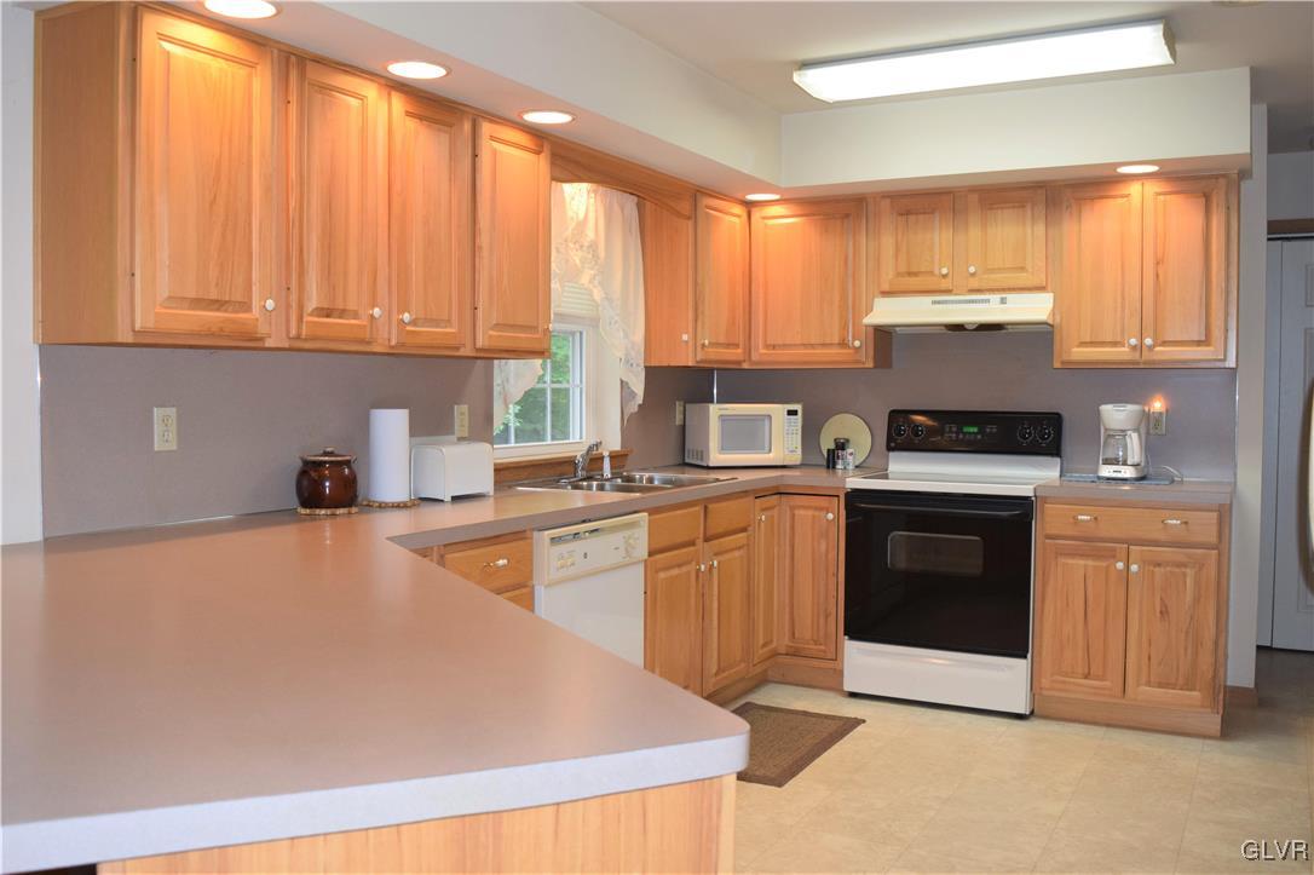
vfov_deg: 43.6
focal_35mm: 30
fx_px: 1094
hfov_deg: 62.0
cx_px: 657
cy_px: 438
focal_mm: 20
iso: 800
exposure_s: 1/125
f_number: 5.6
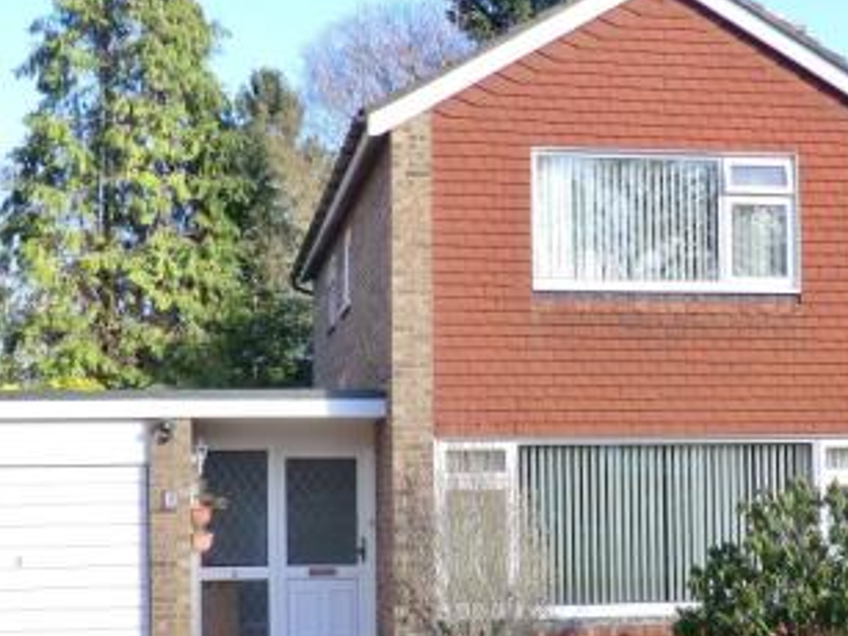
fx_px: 1861
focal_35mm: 76
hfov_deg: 25.4
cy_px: 430
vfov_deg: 19.3
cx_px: 628
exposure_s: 1/250
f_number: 3.8
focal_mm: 7.1
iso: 80
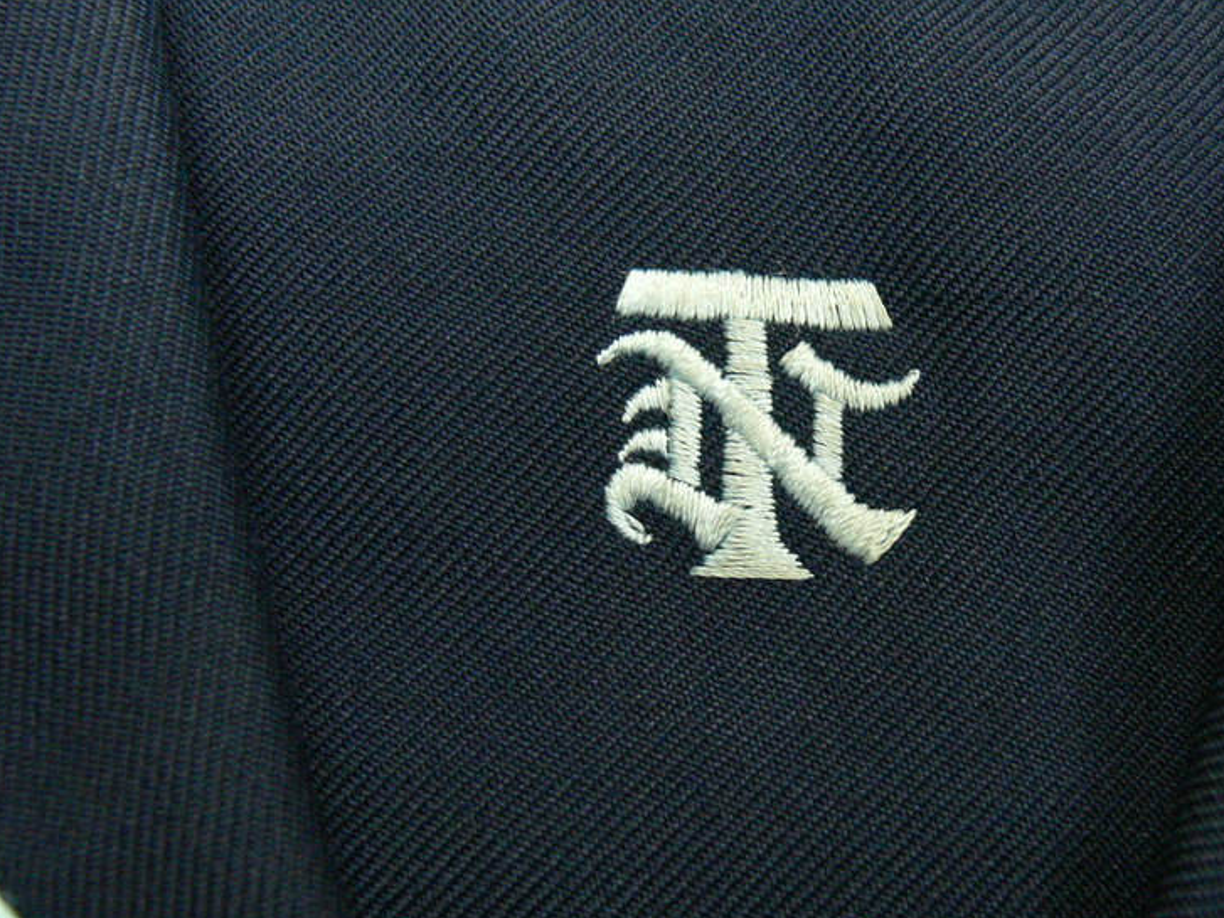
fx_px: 1944
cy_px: 451
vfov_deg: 26.6
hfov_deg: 34.8
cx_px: 753
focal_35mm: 55
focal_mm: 8.3
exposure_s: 1/13
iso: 200
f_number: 2.8
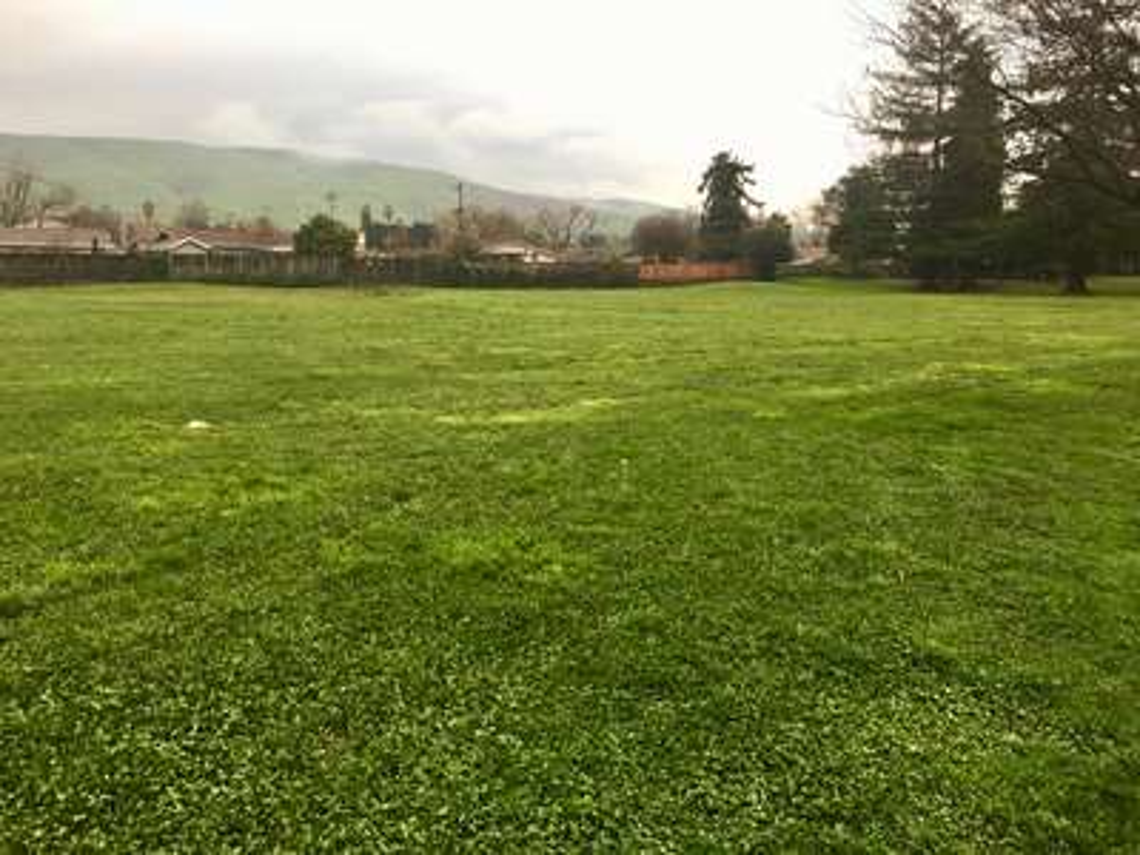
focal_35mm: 29
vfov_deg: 48.2
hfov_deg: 61.7
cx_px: 570
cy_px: 428
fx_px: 955
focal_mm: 4.15
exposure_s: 1/60
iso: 25
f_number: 2.2
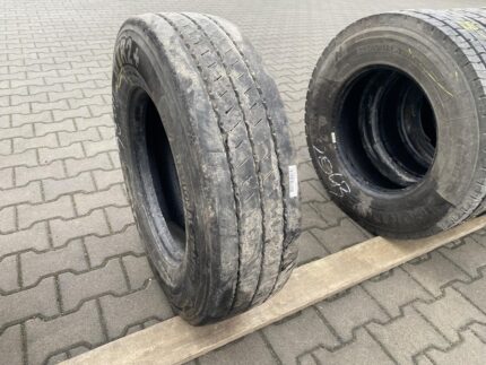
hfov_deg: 67.3
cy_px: 182
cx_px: 243
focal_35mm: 26
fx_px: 365
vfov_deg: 53.1
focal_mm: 4.25
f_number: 1.8
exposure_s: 1/122
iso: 100
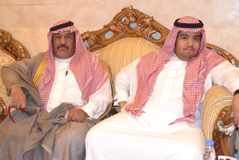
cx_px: 120
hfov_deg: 35.0
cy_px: 80
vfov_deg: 23.8
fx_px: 378
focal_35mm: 57
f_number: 10
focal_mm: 38
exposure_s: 1/160
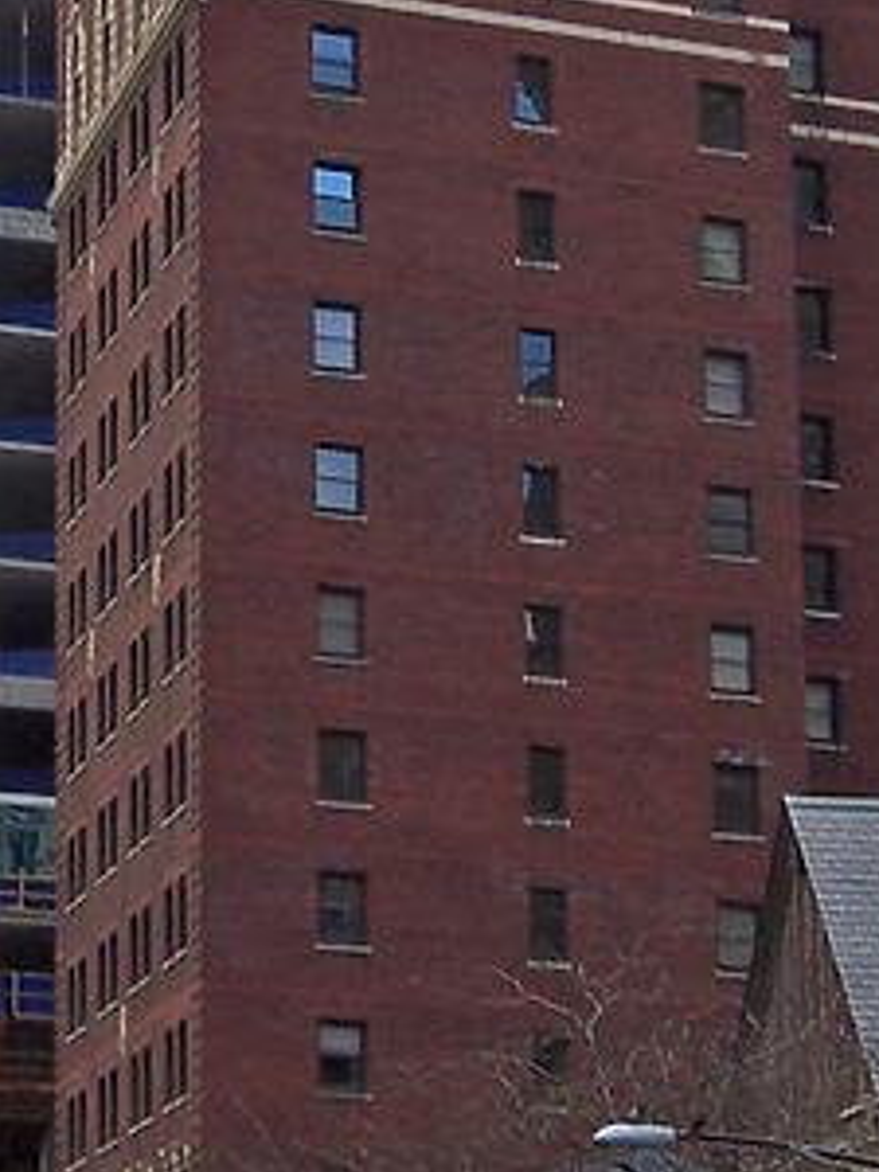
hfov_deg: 8.2
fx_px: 6094
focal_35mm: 180
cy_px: 402
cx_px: 186
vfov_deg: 11.0
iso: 80
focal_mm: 10
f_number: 4.8
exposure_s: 1/125
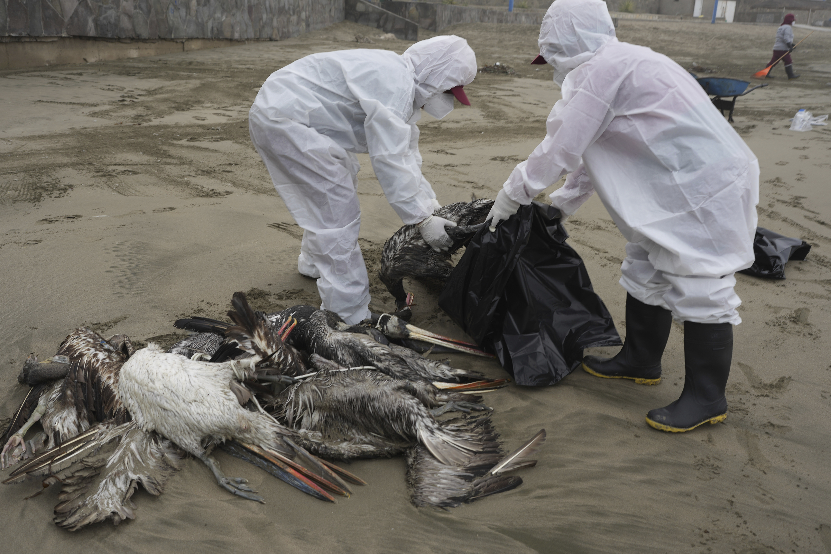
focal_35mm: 35
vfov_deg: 37.9
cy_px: 277
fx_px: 808
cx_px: 416
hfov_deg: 54.4
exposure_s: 1/320
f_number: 5.6
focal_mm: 35
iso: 100
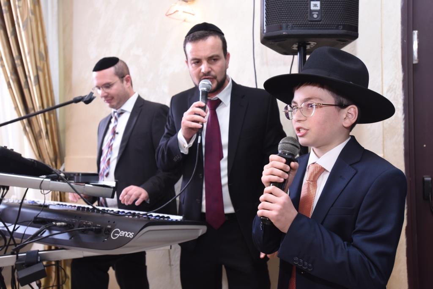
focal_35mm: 35
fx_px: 421
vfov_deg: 37.9
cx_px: 216
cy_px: 144
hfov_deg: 54.4
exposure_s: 1/100
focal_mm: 35
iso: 640
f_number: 4.5
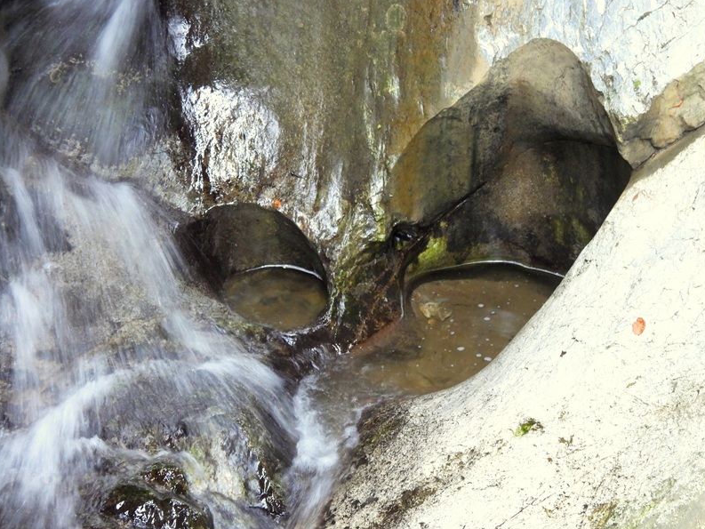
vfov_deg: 12.8
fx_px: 2363
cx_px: 352
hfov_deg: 17.0
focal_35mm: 116
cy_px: 263
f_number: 4
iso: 450
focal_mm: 20.5
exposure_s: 1/15
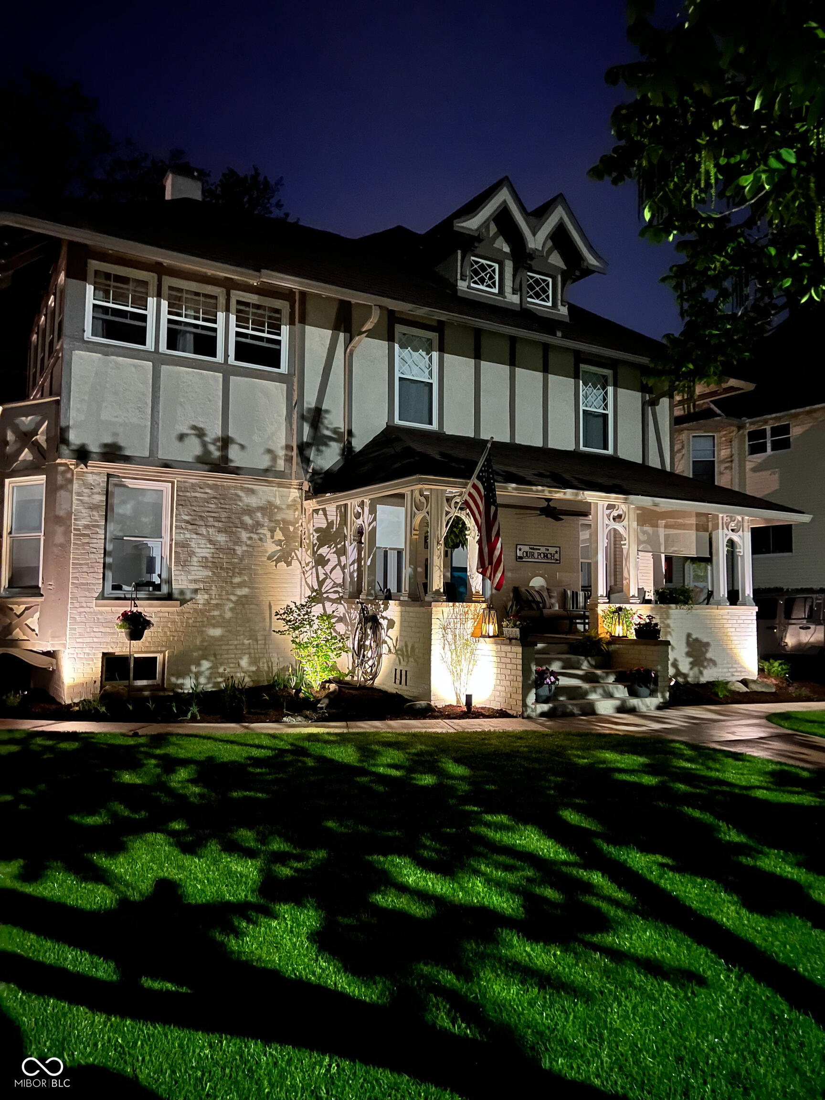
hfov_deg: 53.1
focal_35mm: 26
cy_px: 550
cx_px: 412
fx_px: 826
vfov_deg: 67.3
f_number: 1.5
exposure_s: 1/5
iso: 1250
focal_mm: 5.7
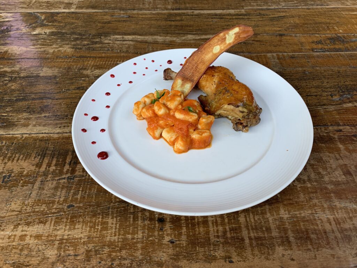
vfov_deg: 53.1
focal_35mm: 26
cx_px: 178
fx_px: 268
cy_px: 134
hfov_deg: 67.3
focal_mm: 4.25
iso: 100
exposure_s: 1/121
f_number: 1.8
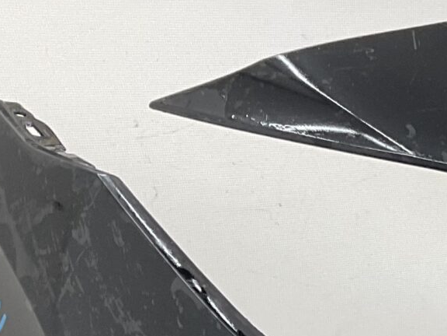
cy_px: 615
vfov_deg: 10.7
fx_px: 1666
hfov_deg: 13.9
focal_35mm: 129
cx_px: 747
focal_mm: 3
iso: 40
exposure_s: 1/120
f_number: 1.8
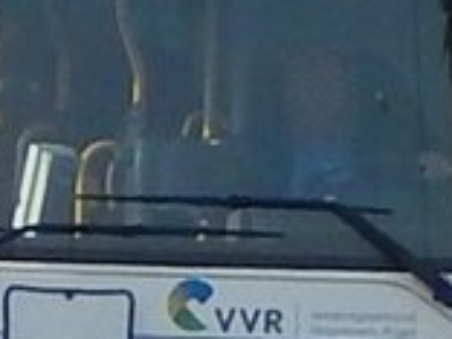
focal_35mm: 715
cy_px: -427
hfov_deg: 2.8
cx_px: 629
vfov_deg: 2.1
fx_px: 9336
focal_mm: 16.6
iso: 125
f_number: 4.4
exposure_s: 1/400
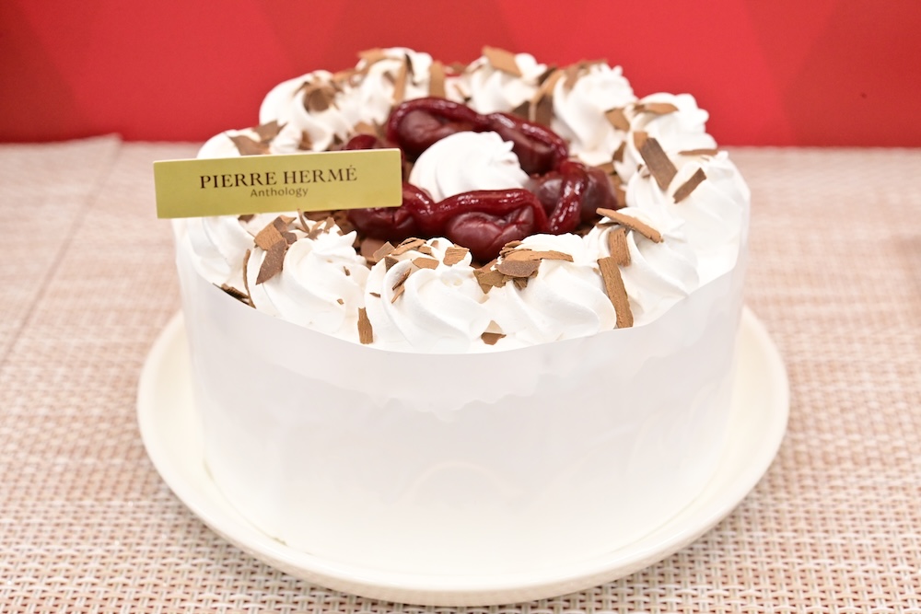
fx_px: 1535
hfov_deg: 33.4
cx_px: 460
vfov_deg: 22.6
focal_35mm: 60
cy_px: 307
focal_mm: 60
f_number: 10
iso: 6400
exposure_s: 1/160
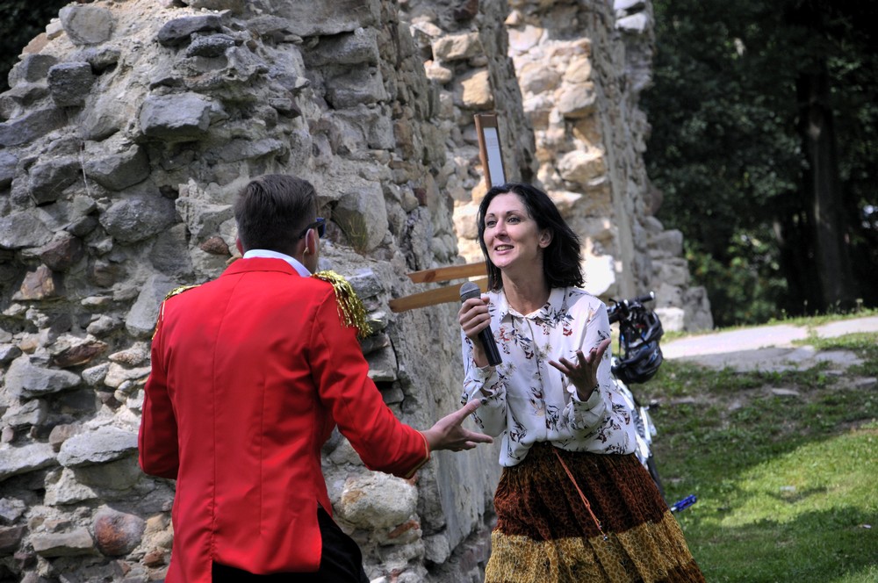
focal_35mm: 158
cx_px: 439
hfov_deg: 13.1
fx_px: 3836
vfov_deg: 8.7
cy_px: 292
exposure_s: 1/800
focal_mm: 105
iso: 500
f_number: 5.6
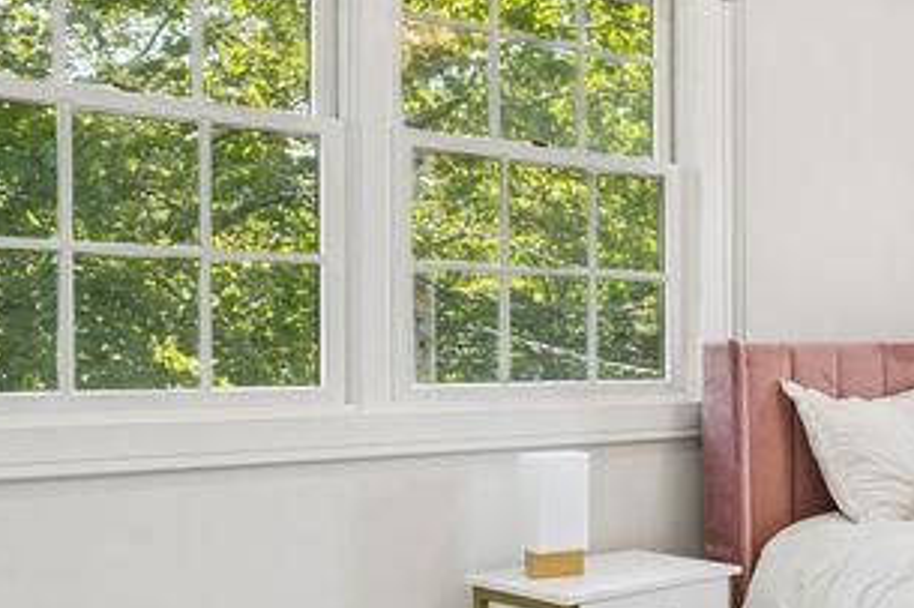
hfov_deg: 33.1
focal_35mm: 47
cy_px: 346
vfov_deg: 28.6
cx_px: 1136
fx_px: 1193
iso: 100
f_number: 11
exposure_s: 1/5
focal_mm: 14
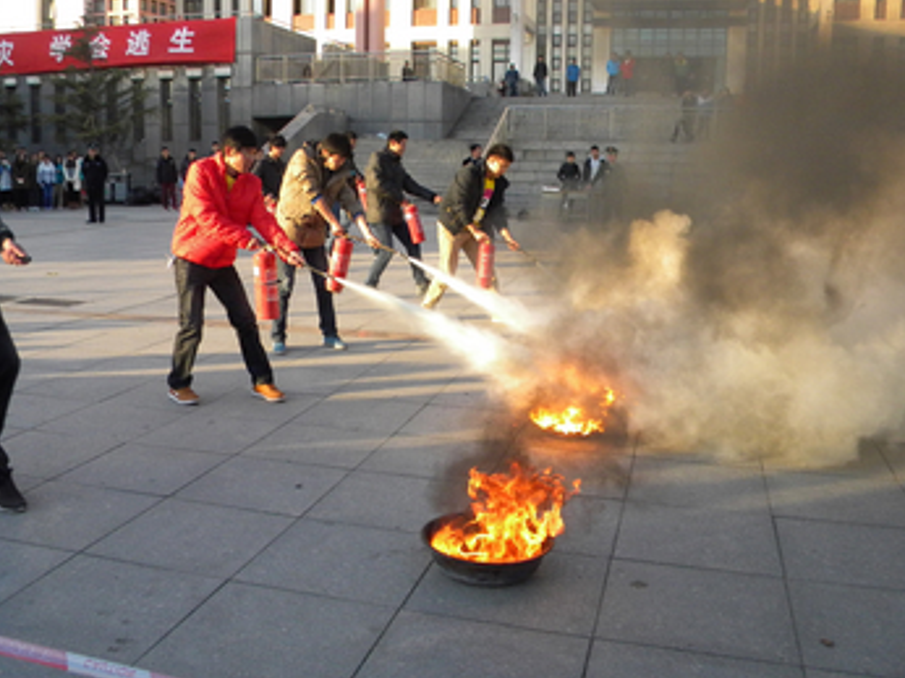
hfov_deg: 53.9
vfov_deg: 41.7
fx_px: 888
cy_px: 318
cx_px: 413
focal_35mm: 34
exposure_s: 1/505
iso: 242
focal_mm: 5
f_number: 3.5
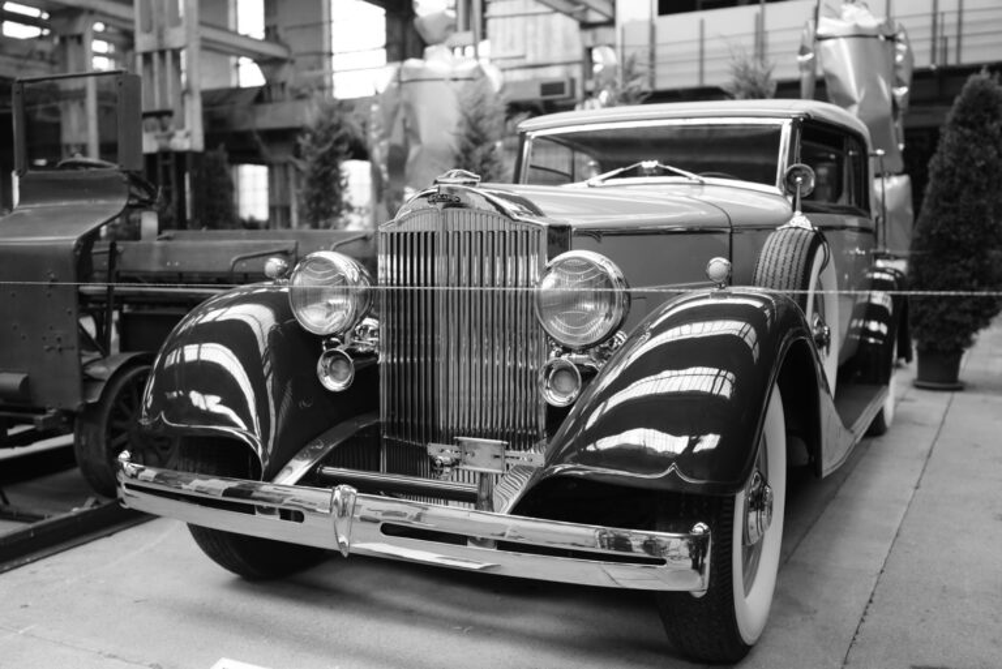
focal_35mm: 36
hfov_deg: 53.1
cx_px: 501
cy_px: 334
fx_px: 1003
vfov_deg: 36.9
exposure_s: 1/168
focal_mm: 24
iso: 800
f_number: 1.4
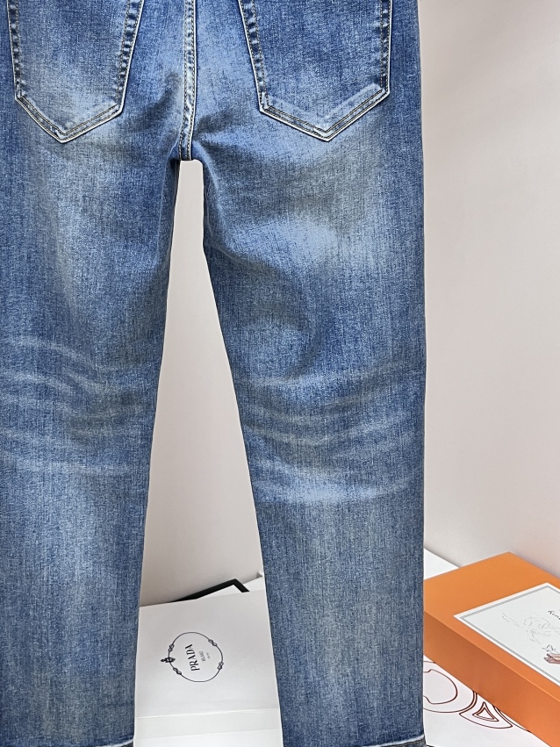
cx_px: 158
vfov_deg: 42.3
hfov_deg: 32.4
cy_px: 243
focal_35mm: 44
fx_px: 949
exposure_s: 1/67
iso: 125
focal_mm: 5.1
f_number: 1.6
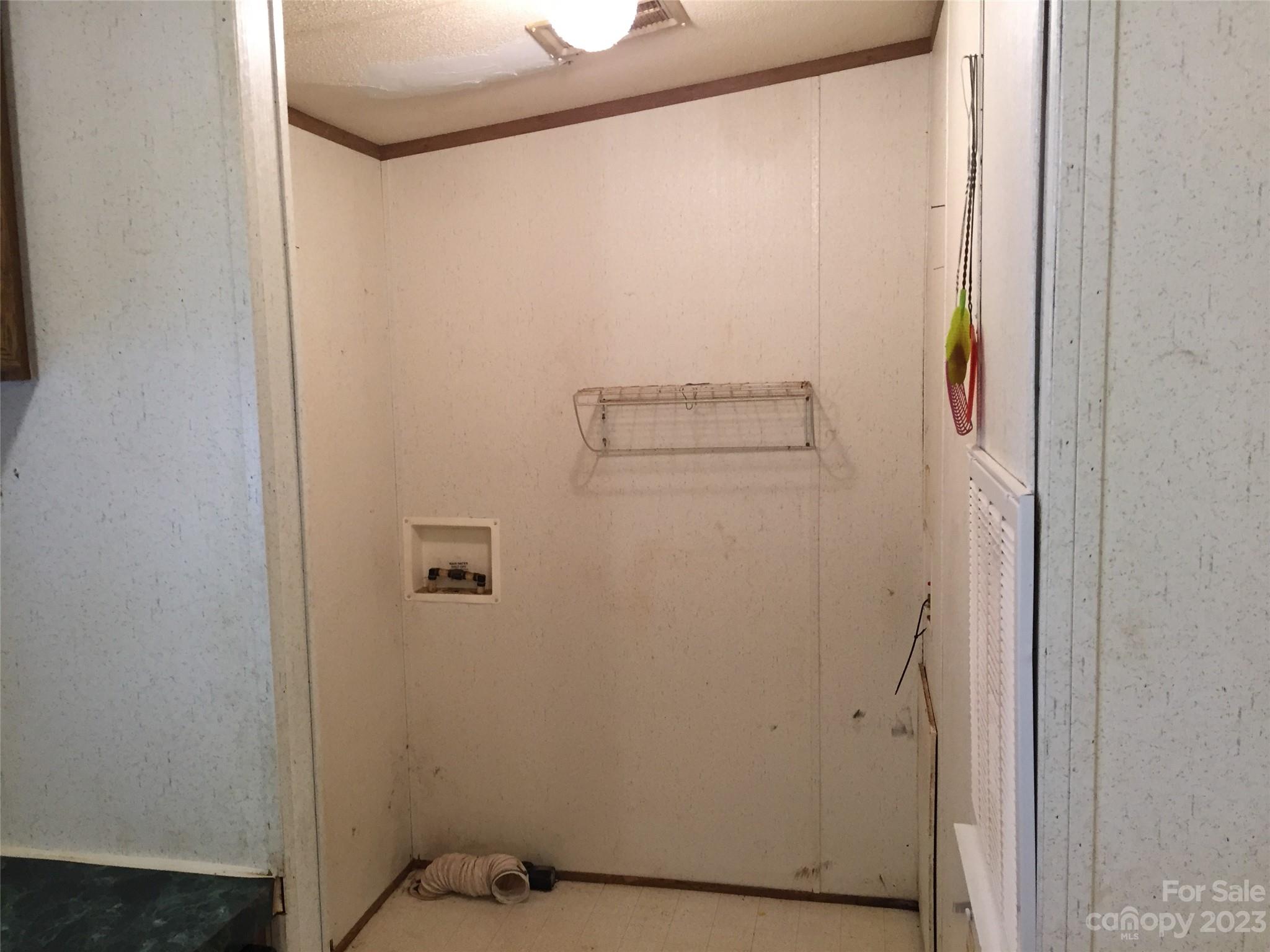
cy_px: 476
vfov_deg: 48.2
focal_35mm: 29
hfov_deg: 61.7
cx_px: 635
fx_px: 1064
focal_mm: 4.15
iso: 100
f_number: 2.2
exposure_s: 1/30
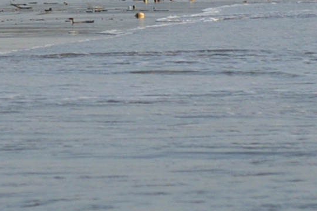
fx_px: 7355
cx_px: 108
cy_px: -72
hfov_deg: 2.5
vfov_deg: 1.6
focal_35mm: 836
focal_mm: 100
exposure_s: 1/1000
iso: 200
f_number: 5.6
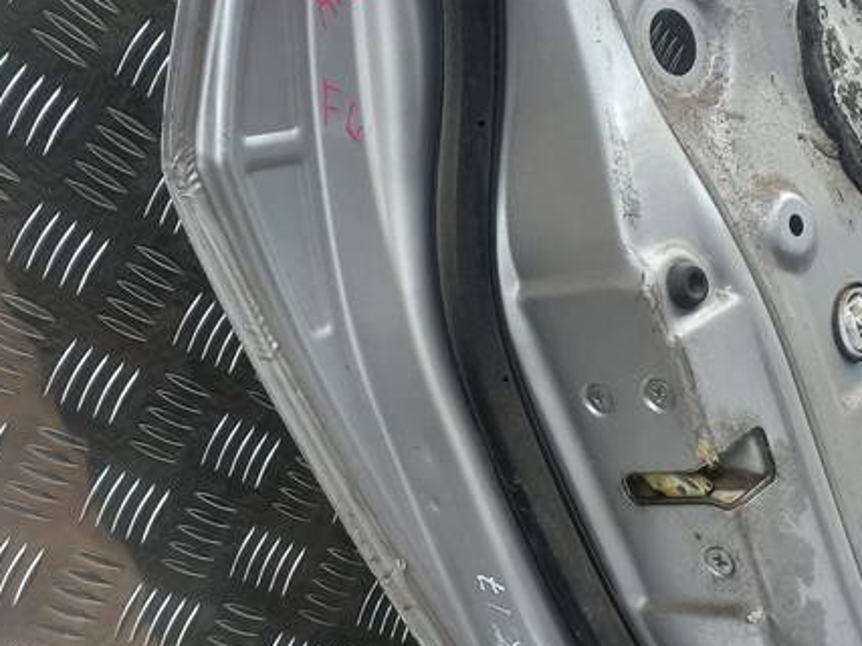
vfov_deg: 24.3
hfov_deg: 32.0
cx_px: 569
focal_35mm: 60
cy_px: 430
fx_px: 1494
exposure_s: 1/100
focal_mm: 4.6
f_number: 1.8
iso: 40
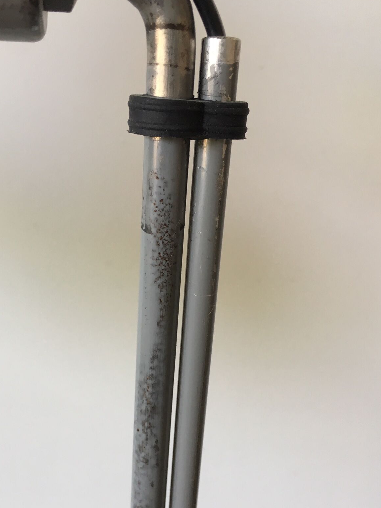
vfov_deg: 48.4
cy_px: 323
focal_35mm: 38
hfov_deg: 37.6
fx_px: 558
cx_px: 164
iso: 64
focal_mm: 4.15
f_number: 2.2
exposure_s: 1/33
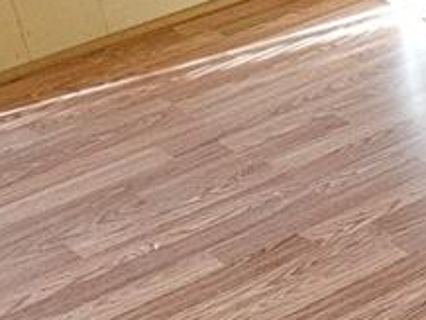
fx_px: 1564
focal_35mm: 127
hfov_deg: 14.4
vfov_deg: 11.6
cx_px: 662
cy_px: 285
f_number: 1.8
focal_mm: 5.4
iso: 640
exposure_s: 1/60
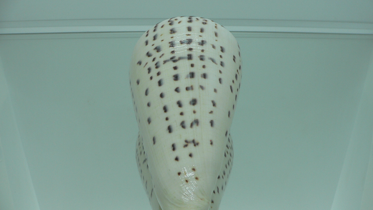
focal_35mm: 39
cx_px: 189
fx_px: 386
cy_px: 112
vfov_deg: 30.4
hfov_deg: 51.6
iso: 80
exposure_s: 1/80
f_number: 2.8
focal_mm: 4.6
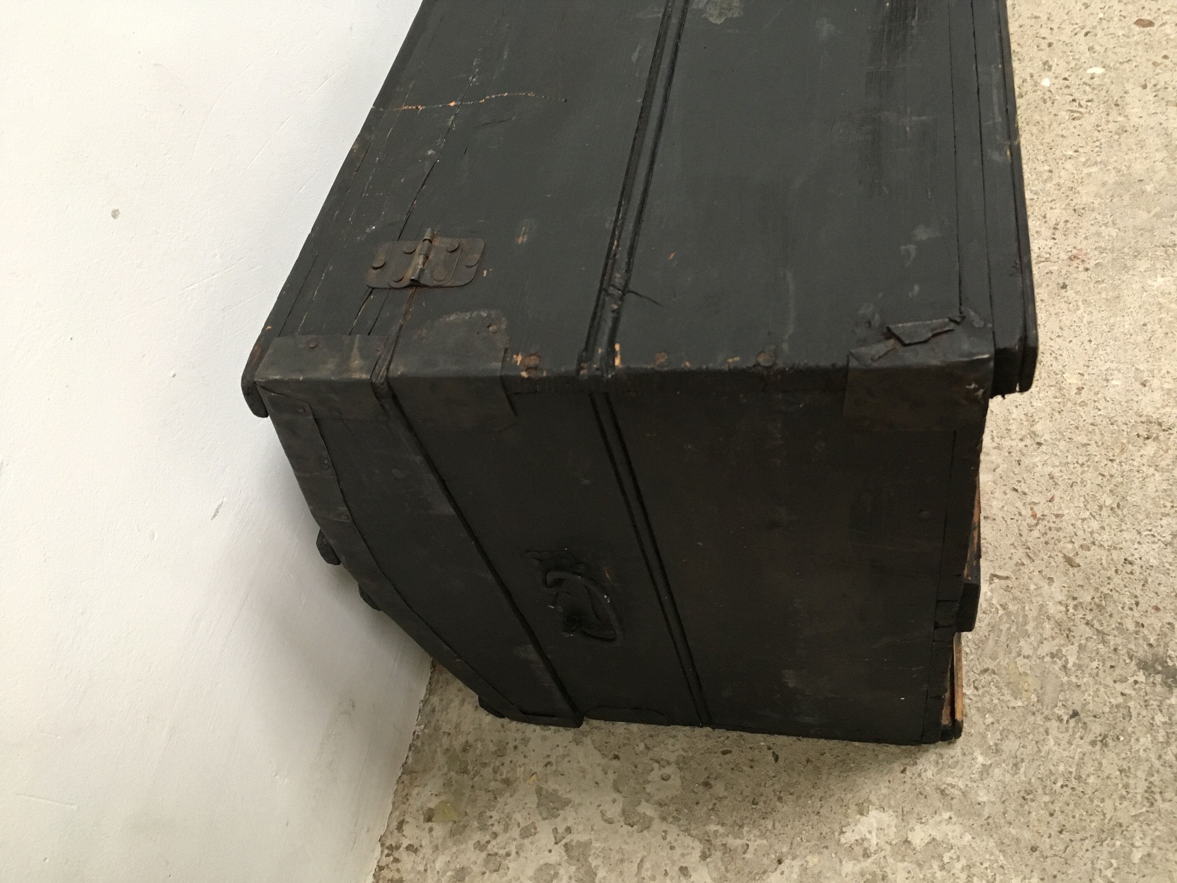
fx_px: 986
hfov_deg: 61.7
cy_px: 442
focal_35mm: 29
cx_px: 588
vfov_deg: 48.2
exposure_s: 1/33
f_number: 2.2
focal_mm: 4.15
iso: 250
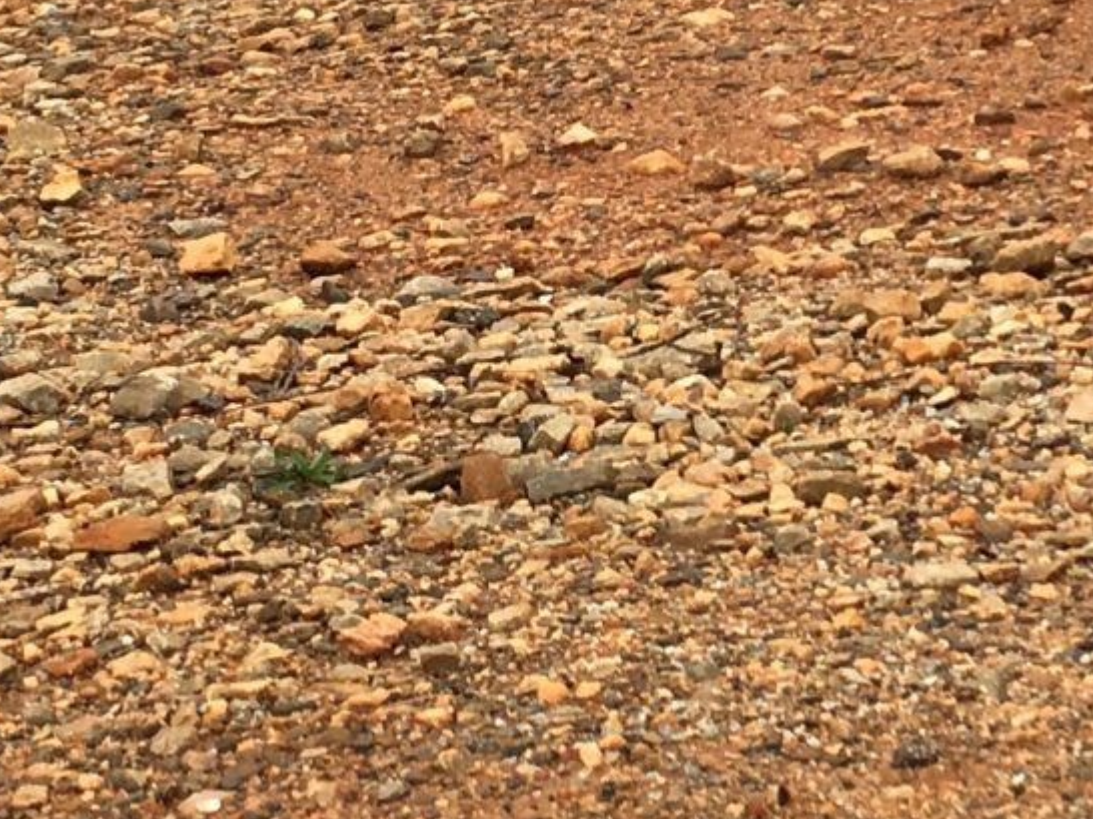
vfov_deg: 10.9
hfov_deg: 14.4
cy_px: 218
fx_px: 4292
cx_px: 997
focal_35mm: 136
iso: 25
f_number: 2.2
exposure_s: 1/499
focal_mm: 4.15
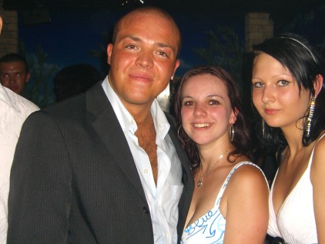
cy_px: 130
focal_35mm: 54
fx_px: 507
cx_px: 179
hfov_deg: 35.5
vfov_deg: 27.1
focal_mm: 7.9
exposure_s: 1/60
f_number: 2.8
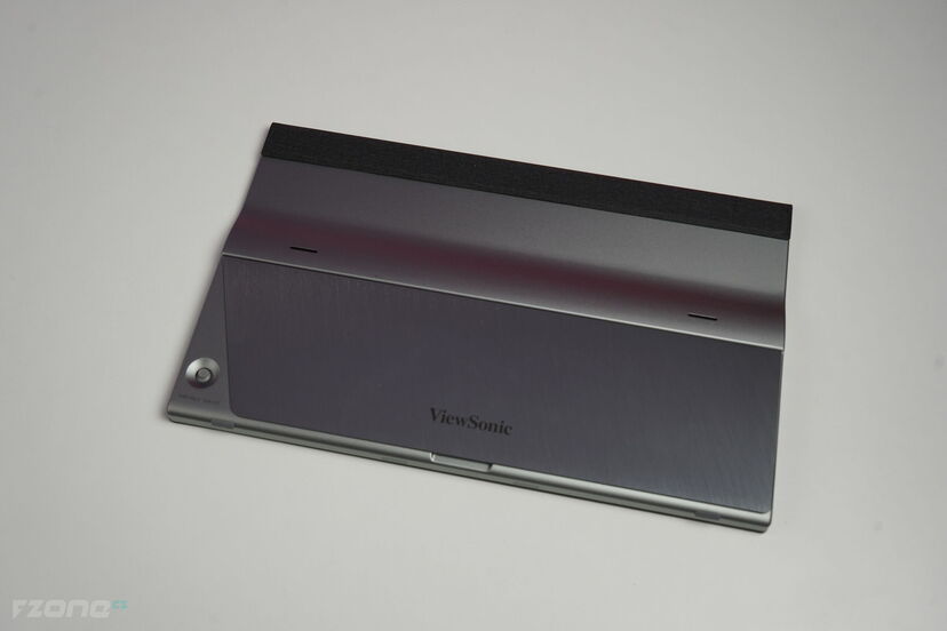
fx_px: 1052
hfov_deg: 48.5
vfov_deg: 33.4
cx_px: 474
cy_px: 316
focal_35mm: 40
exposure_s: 1/125
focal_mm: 40
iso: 640
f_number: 7.1
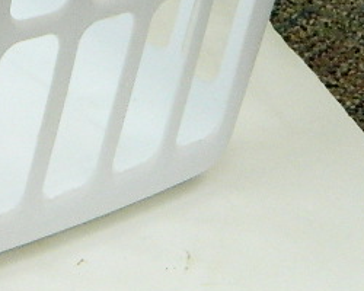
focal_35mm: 164
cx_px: -245
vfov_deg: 9.0
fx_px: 1767
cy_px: -237
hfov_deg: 11.1
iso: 400
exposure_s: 1/60
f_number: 3.5
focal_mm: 7.3
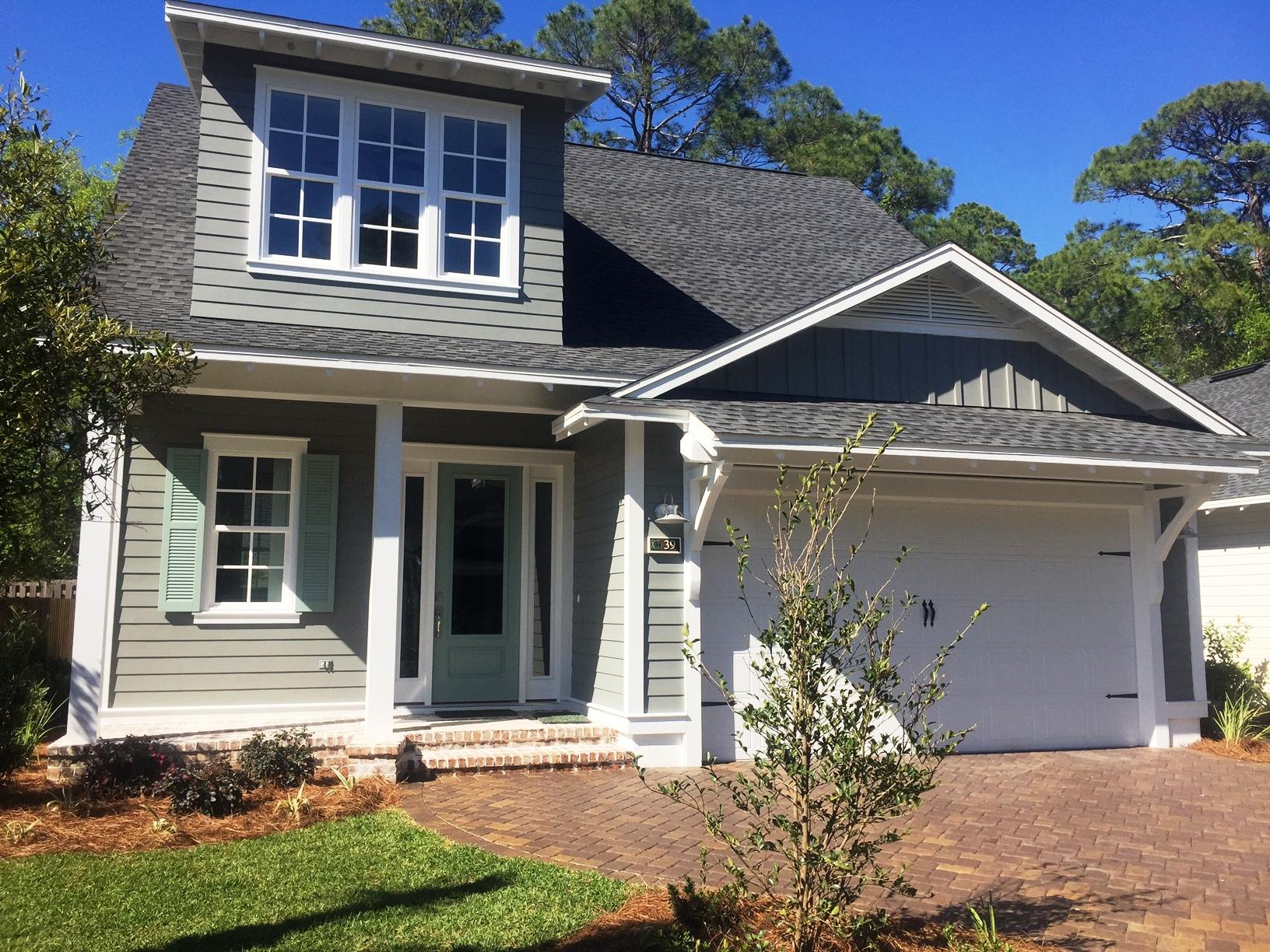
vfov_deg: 48.2
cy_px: 476
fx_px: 1064
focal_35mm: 29
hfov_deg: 61.7
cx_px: 635
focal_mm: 4.15
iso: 32
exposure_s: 1/1883
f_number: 2.2
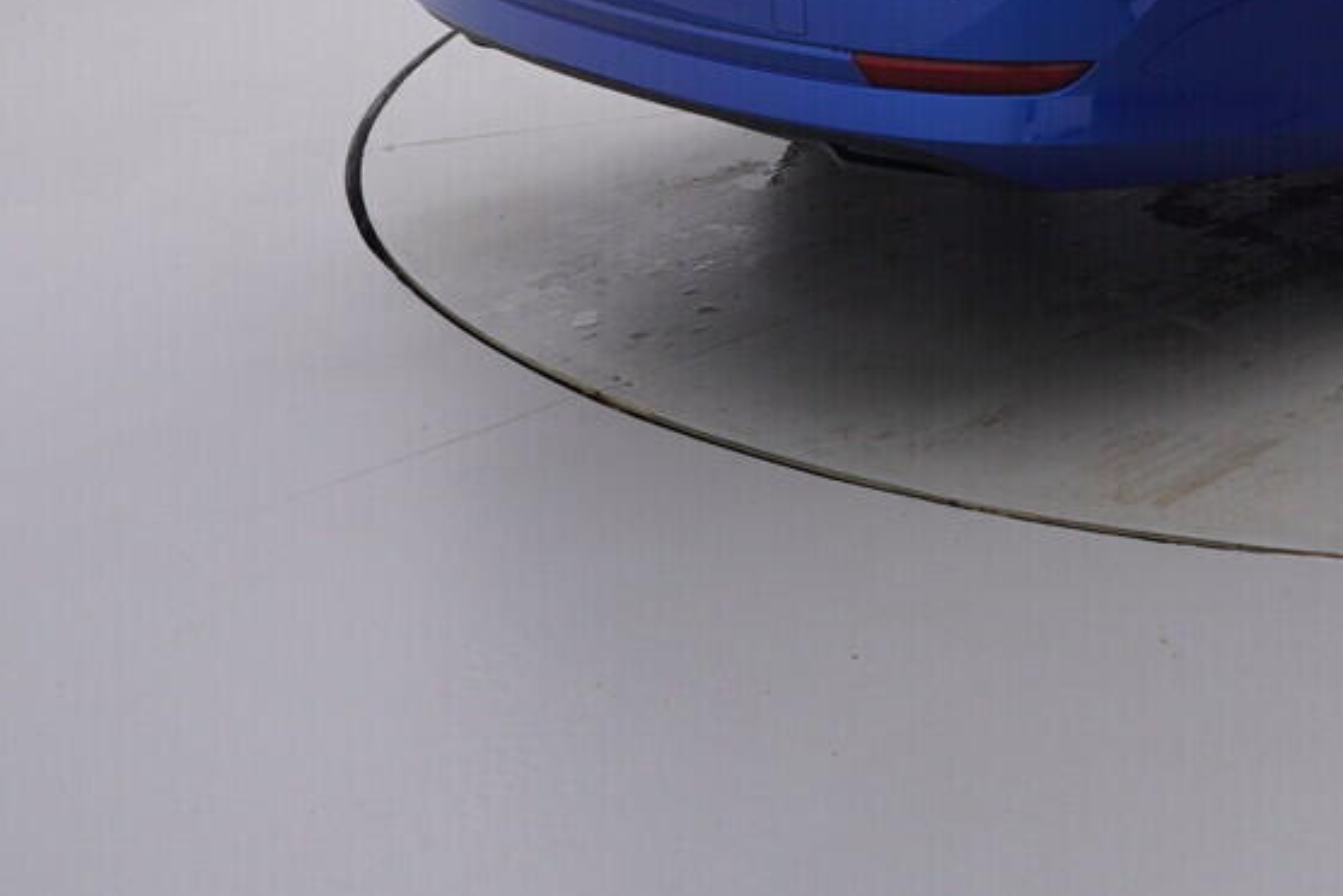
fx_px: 2175
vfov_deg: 21.5
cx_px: 1582
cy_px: -208
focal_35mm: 58
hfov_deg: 29.8
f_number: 5
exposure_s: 1/80
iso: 200
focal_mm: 15
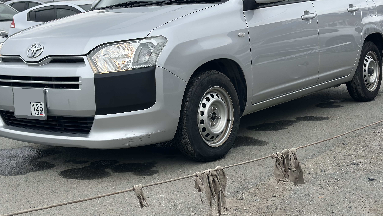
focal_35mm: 58
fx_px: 589
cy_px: 83
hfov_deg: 36.0
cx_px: 191
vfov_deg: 20.7
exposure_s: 1/1721
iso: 80
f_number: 1.78
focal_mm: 6.86
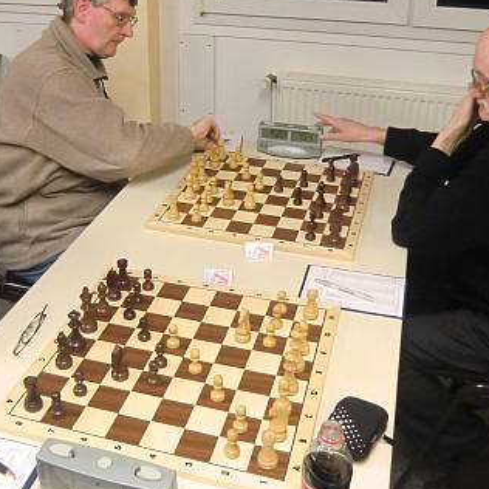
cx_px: 190
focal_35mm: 43
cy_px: 176
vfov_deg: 38.9
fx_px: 687
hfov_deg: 39.0
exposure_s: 1/60
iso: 640
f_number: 3.2
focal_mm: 4.3
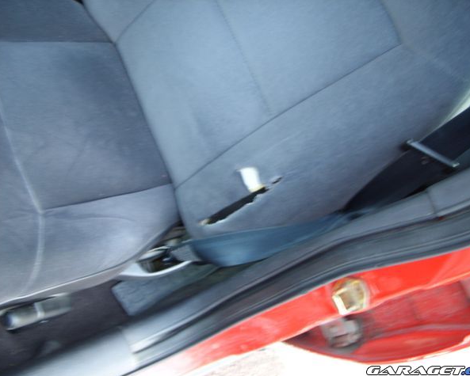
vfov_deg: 37.4
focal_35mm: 40
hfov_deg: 45.8
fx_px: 557
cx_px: 249
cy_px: 188
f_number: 2.8
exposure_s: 1/1.25
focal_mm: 7.8
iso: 50
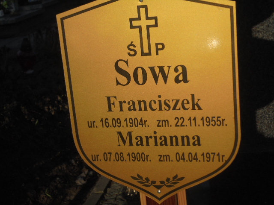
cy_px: 102
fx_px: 507
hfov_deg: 30.3
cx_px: 137
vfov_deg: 22.9
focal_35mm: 64
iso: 100
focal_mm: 11.5
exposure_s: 1/800
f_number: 5.6
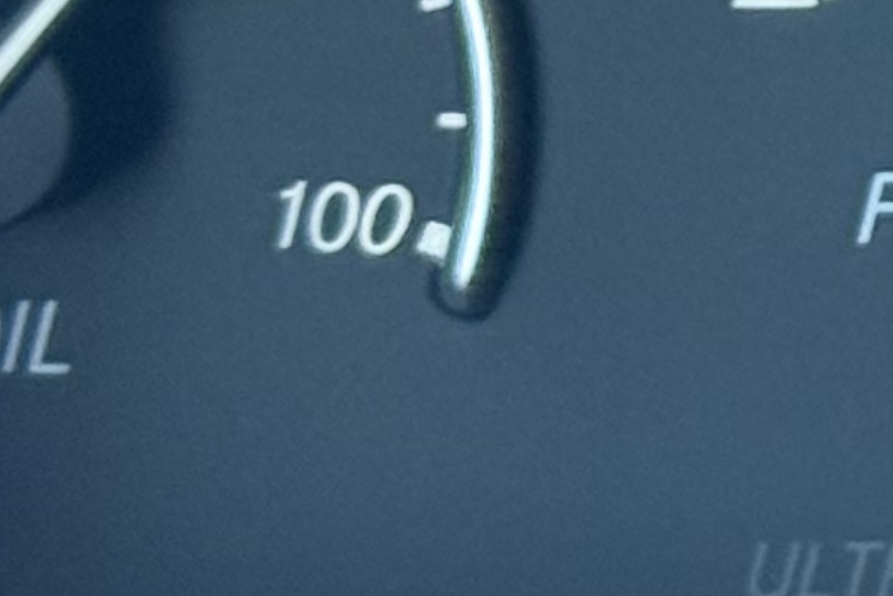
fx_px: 8462
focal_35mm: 341
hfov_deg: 5.7
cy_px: -371
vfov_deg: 4.0
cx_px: 2626
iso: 200
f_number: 1.78
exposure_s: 1/100
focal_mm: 6.76
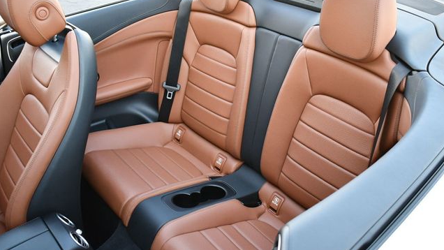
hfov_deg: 52.8
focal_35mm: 38
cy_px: 107
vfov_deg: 31.2
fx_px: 447
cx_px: 222
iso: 720
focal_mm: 18
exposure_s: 1/250
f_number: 3.5
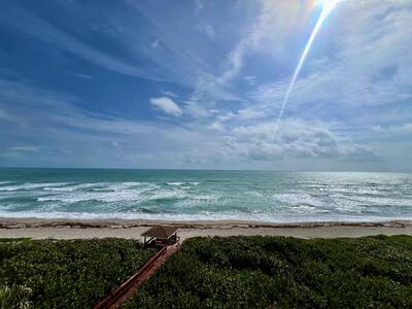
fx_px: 155
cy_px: 154
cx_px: 206
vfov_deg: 89.9
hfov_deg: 106.2
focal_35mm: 13
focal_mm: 1.57
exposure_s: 1/6494
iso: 25
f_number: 1.8
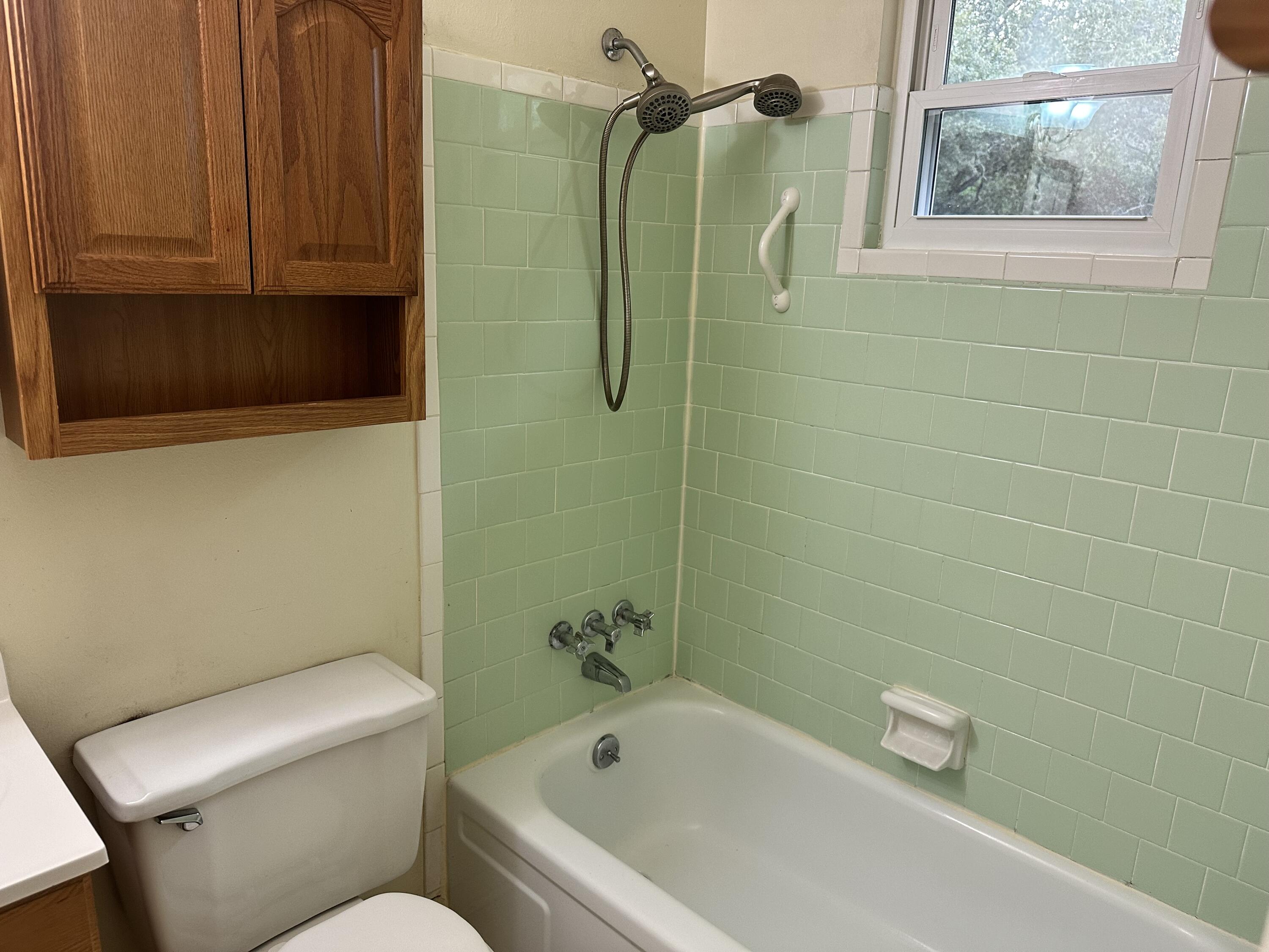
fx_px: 880
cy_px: 476
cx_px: 634
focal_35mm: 24
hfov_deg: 71.6
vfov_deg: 56.8
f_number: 1.78
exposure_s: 1/60
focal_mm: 6.86
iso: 200
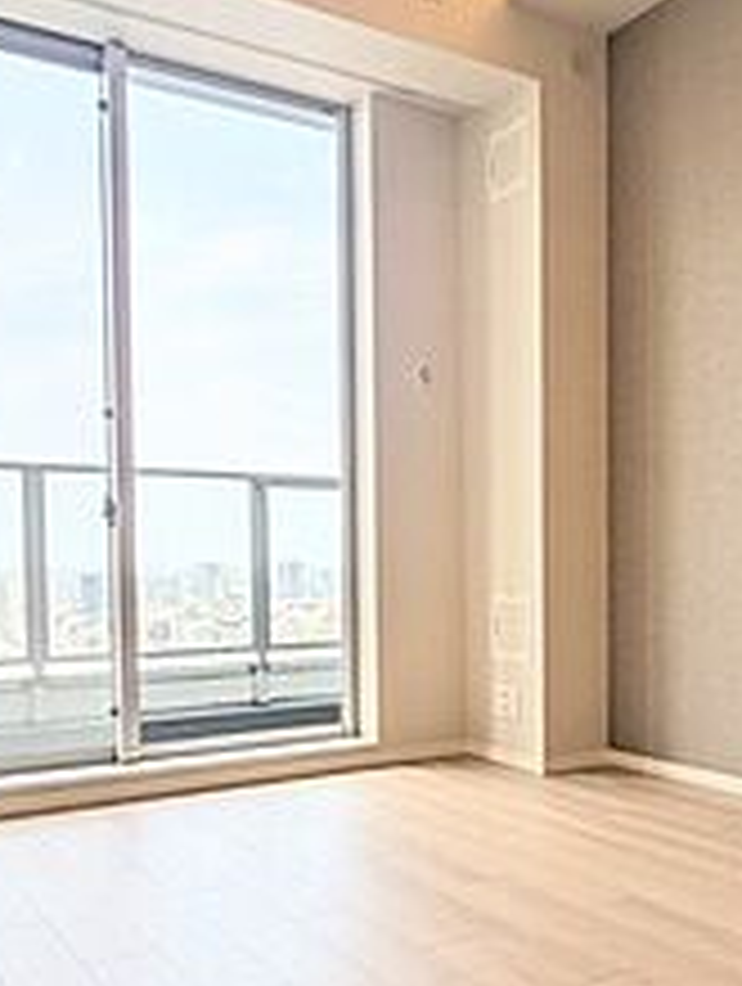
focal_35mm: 35
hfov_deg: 40.6
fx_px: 997
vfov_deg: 52.1
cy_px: 599
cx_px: 454
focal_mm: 2.22
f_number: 2.2
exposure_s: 1/702
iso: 34
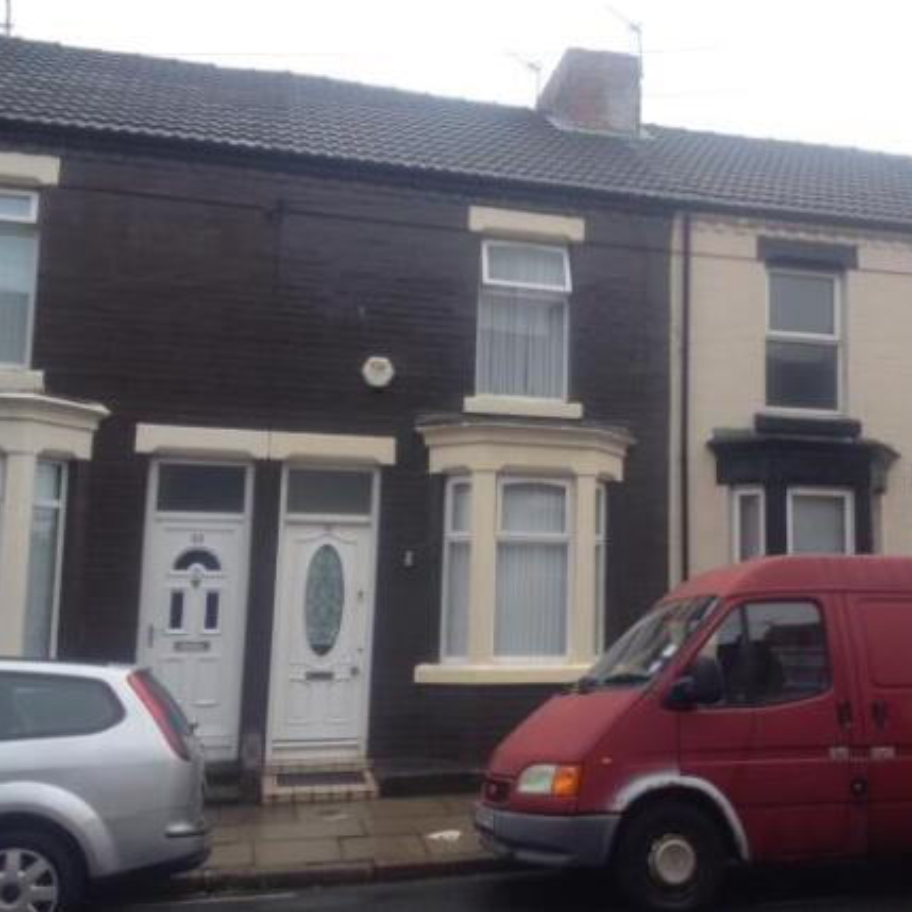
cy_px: 450
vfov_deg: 40.0
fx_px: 1252
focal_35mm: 42
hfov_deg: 39.6
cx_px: 603
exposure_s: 1/726
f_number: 2.4
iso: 50
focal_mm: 4.28
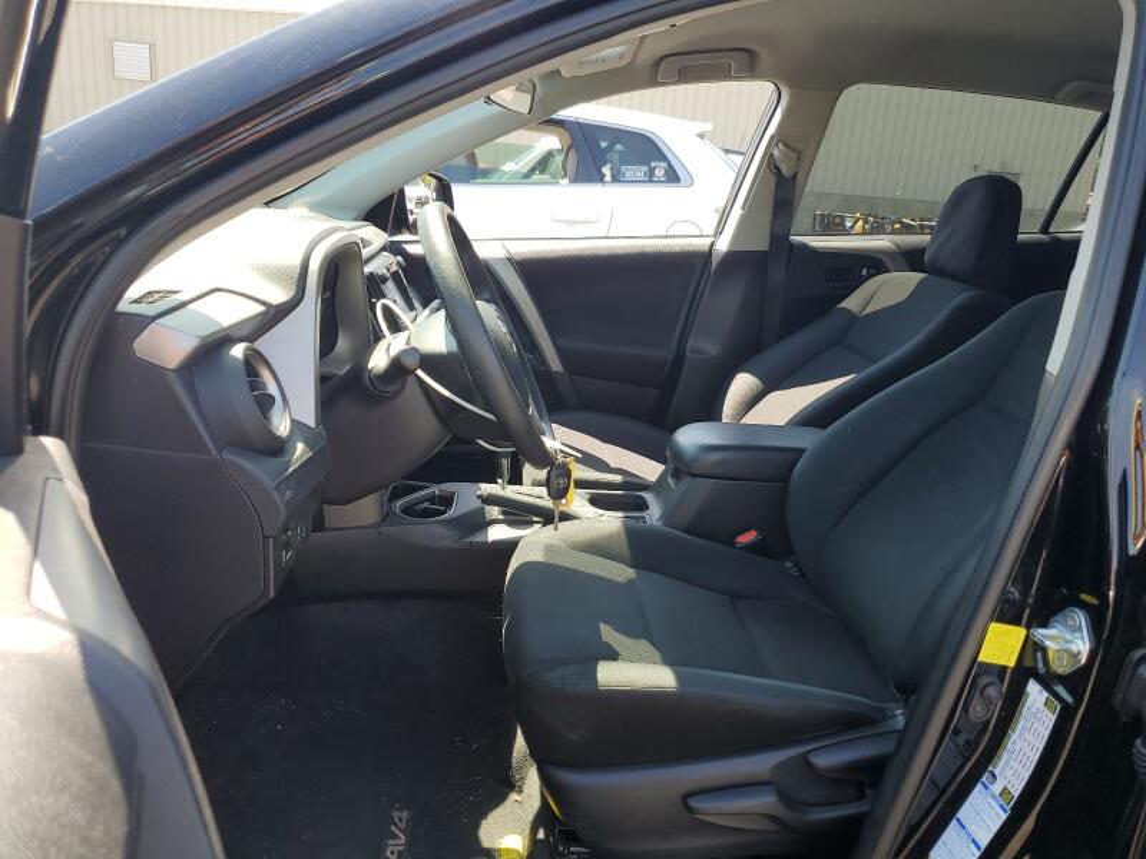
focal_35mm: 26
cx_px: 573
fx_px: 861
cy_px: 430
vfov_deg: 53.1
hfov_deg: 67.3
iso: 50
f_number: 1.5
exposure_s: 1/435
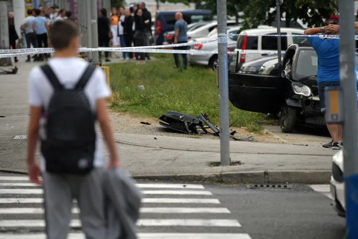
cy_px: 120
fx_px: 1890
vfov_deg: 7.2
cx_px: 179
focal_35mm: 190
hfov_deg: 10.8
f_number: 3.5
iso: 800
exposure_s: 1/800
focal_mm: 190
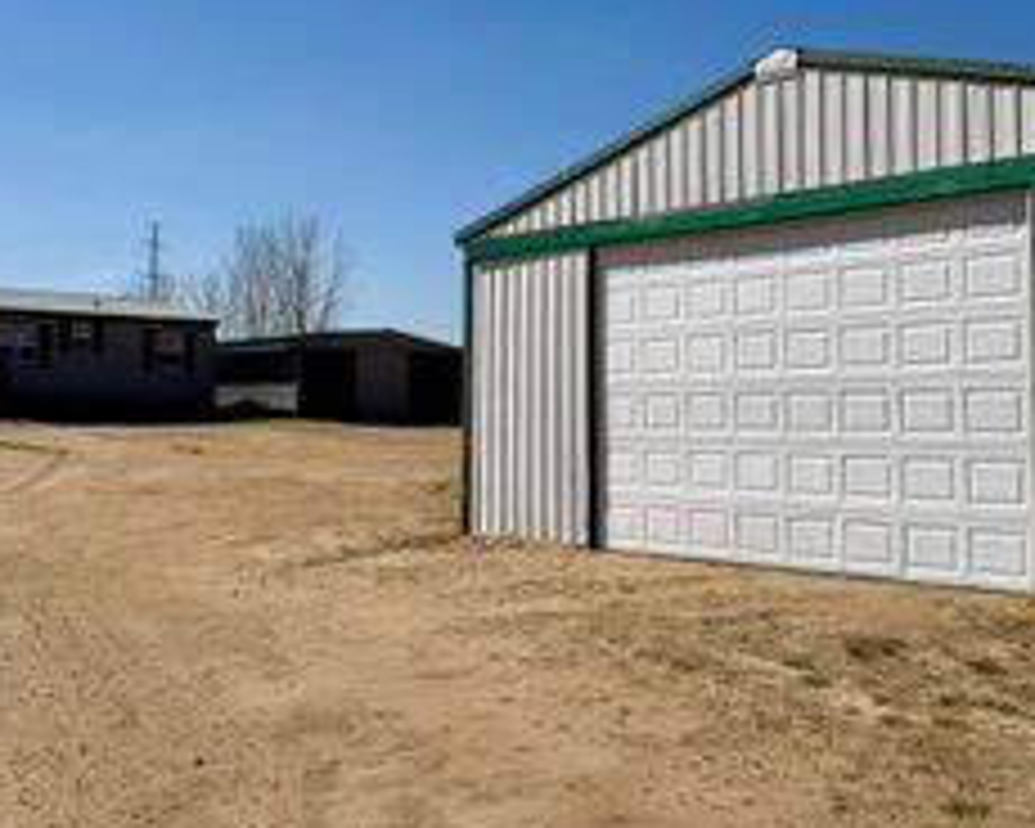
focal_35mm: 51
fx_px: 1562
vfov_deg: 29.6
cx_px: 459
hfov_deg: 36.6
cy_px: 326
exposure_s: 1/10309
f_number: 1.78
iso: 80
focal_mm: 6.76
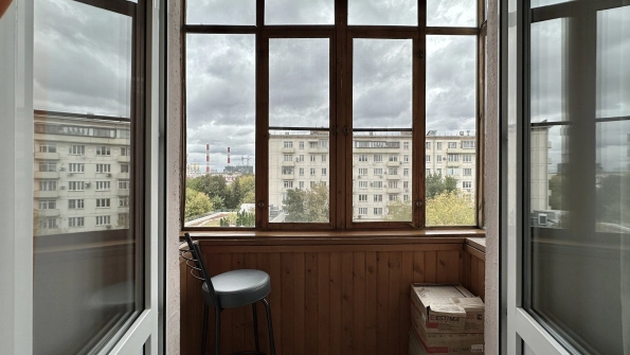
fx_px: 267
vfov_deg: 67.1
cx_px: 321
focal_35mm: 16
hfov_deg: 99.3
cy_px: 187
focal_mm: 2.22
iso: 40
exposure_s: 1/615
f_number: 2.2
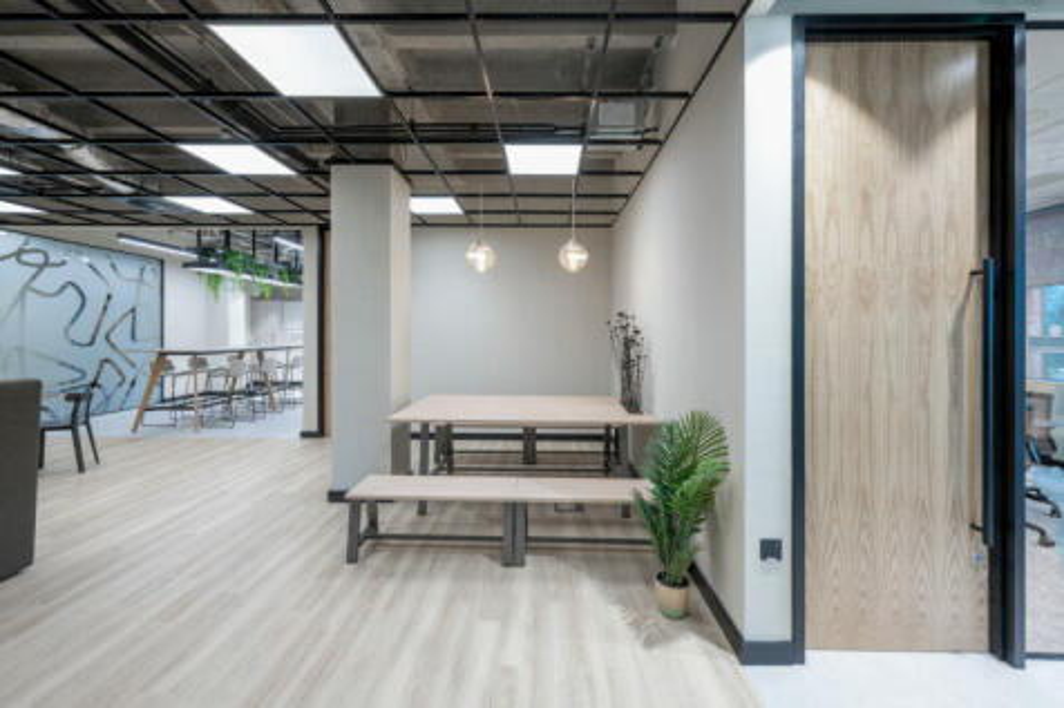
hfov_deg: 104.3
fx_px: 414
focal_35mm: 14
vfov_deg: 81.2
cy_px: 354
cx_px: 532
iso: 64
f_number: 11
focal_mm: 14
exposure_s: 1
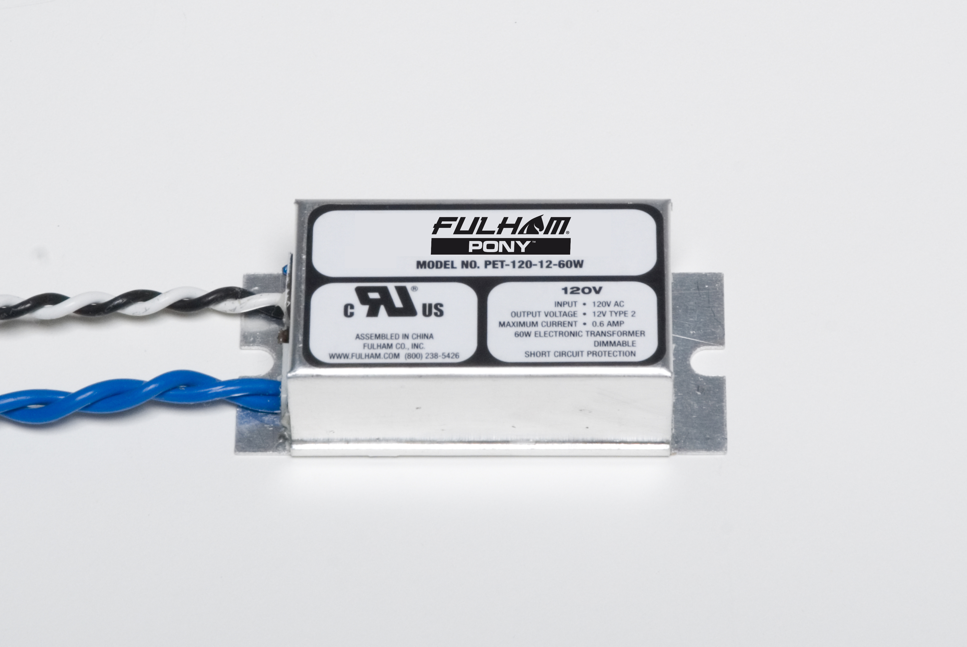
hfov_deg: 19.4
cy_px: 324
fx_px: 2824
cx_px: 484
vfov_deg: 13.1
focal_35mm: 105
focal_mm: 70
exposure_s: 1/250
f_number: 18
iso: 160
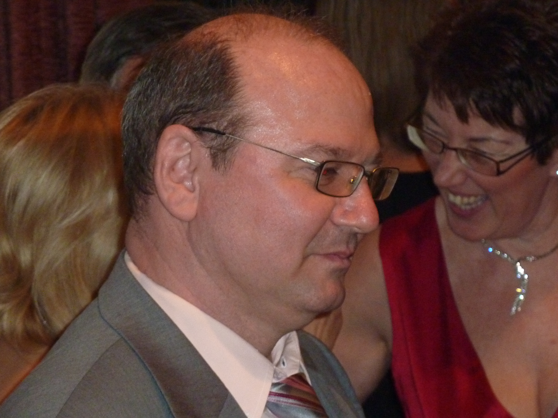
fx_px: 3530
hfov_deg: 9.0
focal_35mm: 219
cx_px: 279
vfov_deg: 6.8
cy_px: 209
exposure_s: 1/50
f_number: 4.5
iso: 640
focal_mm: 29.9
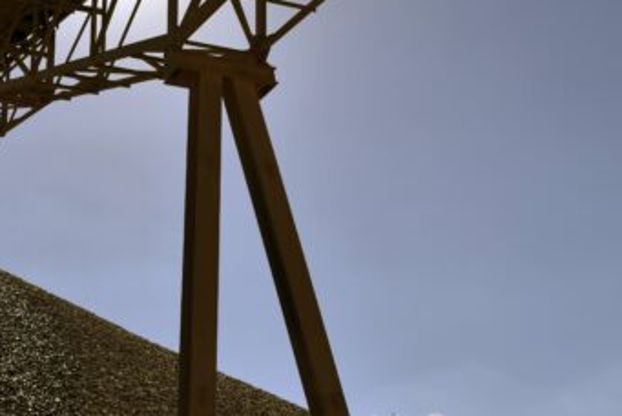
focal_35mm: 63
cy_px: 200
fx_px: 1089
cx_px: 111
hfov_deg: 30.9
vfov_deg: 21.6
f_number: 8
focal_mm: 28
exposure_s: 1/2000
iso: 800
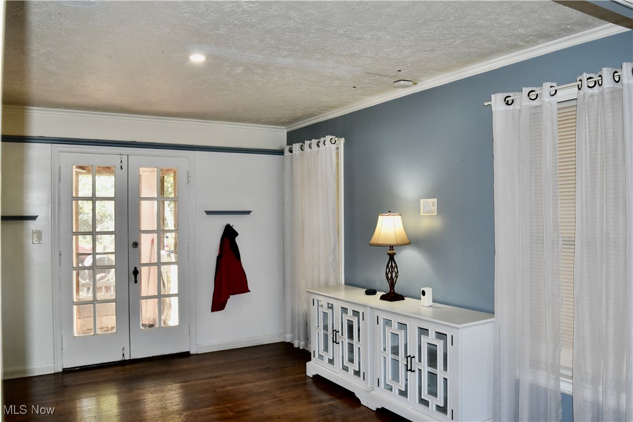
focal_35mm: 27
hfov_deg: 67.4
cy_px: 211
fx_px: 475
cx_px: 316
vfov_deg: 47.9
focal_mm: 18
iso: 720
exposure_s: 1/125
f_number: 5.6
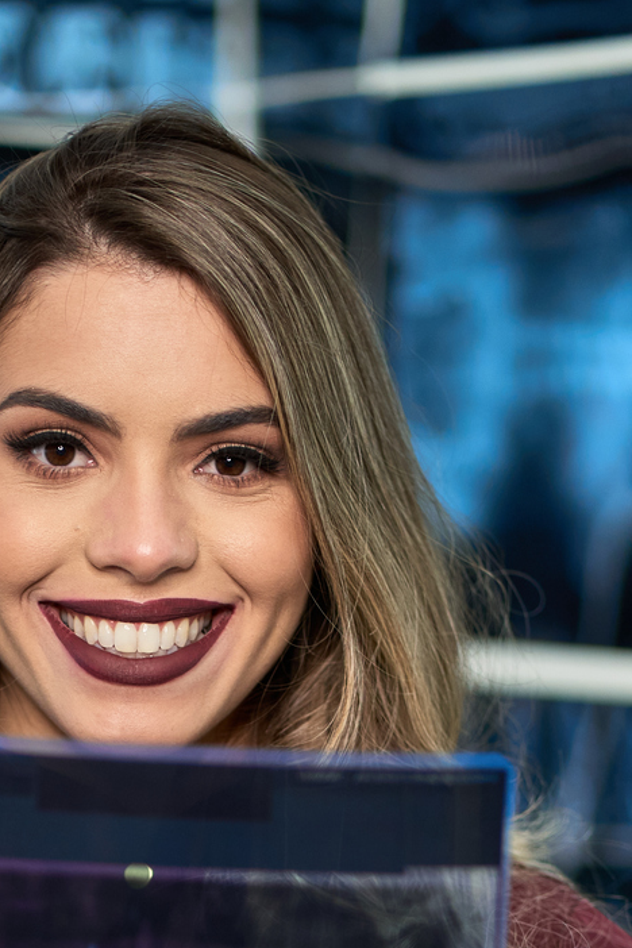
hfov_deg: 6.3
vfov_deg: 9.3
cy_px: 1147
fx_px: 5740
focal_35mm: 218
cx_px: 126
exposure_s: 1/200
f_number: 2
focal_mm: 85
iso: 800
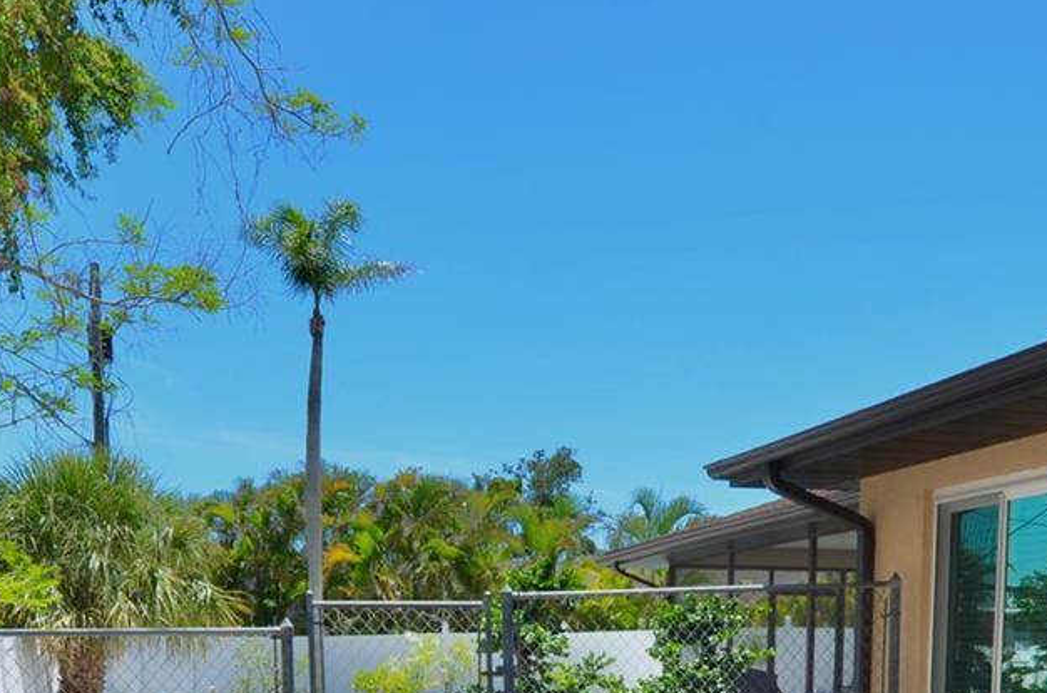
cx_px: 577
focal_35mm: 46
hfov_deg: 42.8
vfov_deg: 26.6
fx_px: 1334
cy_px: 772
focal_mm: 12
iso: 100
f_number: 8
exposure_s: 1/250
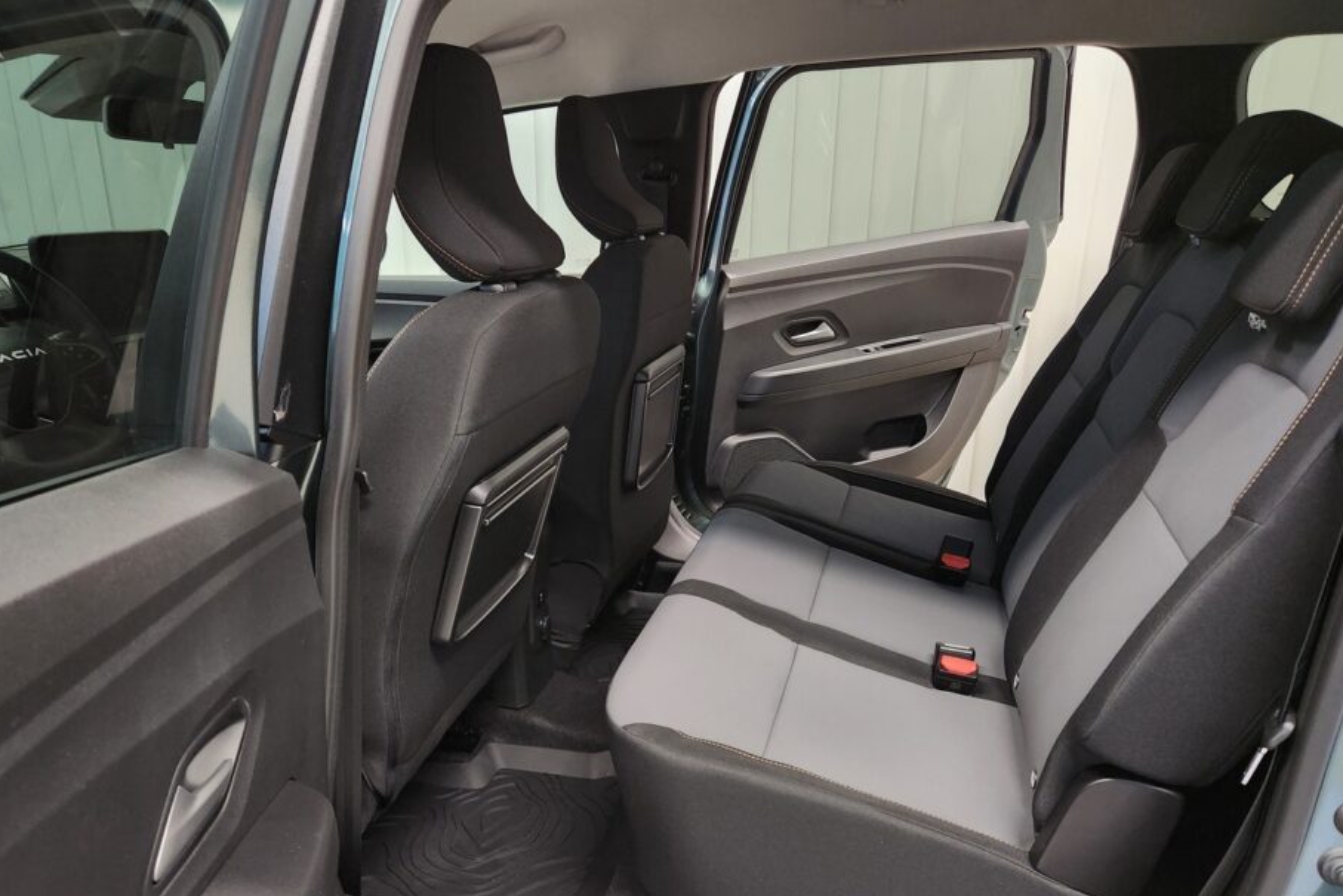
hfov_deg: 67.4
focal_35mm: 27
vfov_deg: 47.6
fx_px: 1007
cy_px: 545
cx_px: 656
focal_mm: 5.4
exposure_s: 1/100
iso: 500
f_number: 1.8
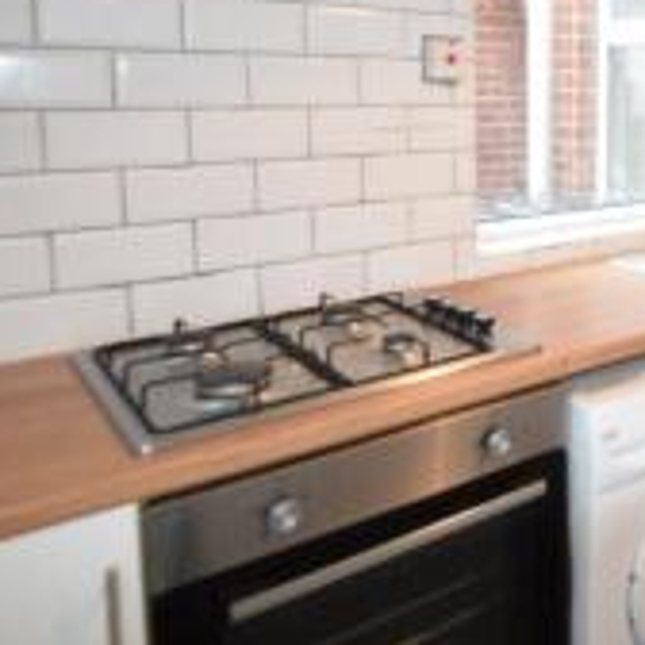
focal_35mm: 36
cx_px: 749
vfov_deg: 44.9
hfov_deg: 36.8
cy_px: 182
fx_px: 759
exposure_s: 1/160
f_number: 5.6
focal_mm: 10
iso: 1600
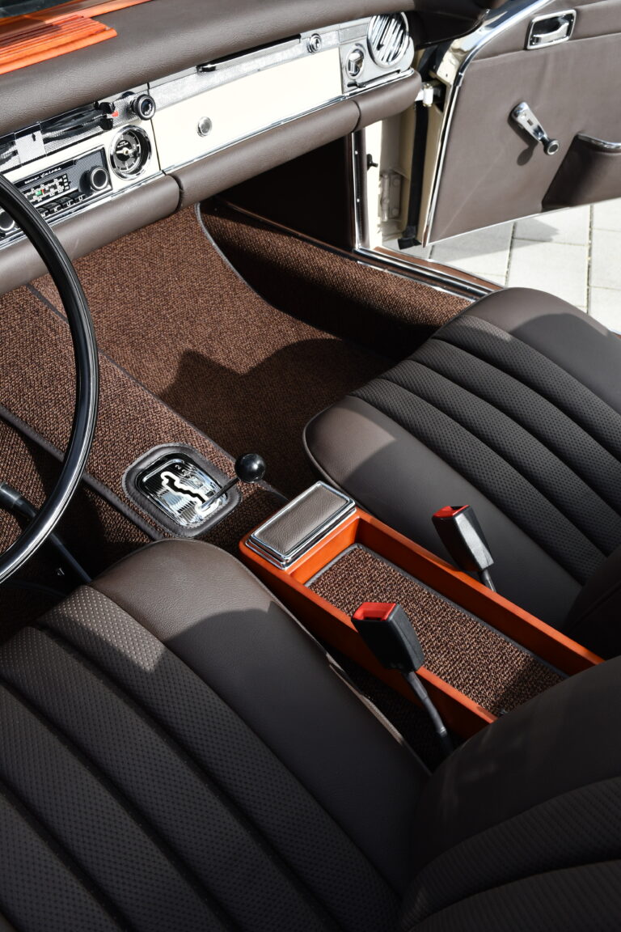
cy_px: 466
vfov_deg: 48.5
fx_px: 1035
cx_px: 310
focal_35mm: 40
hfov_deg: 33.4
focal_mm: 27
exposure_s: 1/320
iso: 320
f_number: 9
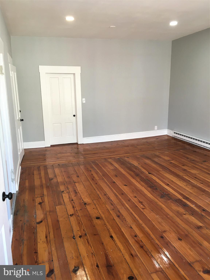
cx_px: 105
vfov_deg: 61.7
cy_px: 140
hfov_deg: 48.2
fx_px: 235
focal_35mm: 29
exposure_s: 1/30
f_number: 2.2
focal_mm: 4.15
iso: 50
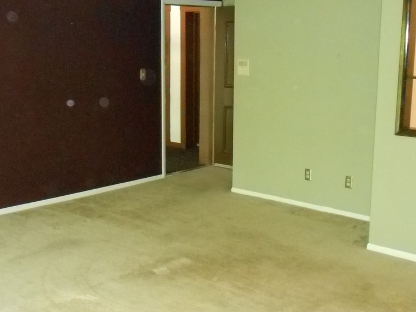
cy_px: 157
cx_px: 177
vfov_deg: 28.6
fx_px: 613
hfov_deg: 37.4
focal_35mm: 51
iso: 1250
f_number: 4.2
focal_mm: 6.8
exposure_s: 1/30
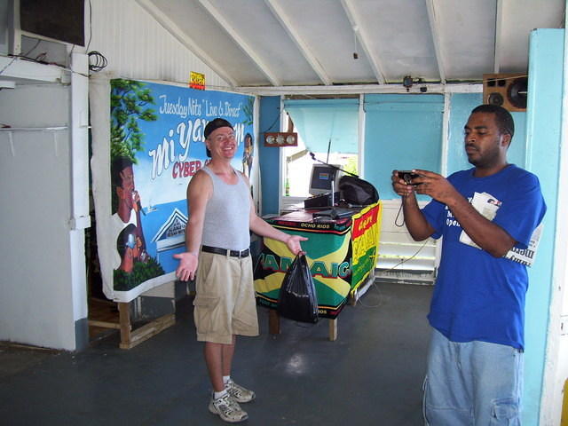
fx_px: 591
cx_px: 284
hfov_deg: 51.4
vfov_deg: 39.7
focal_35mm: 36
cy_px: 213
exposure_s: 1/60
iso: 160
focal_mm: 6
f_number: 2.7
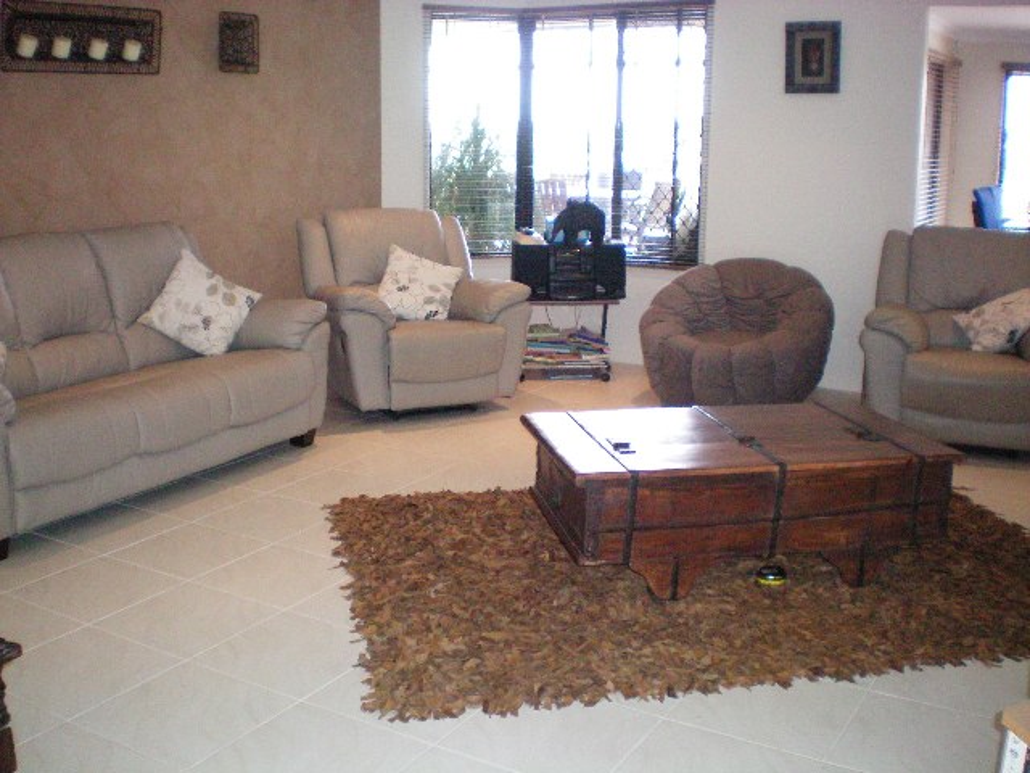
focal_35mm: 38
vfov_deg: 37.7
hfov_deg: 49.0
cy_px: 386
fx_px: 1131
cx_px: 515
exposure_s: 1/60
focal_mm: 6.3
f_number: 3.1
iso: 400
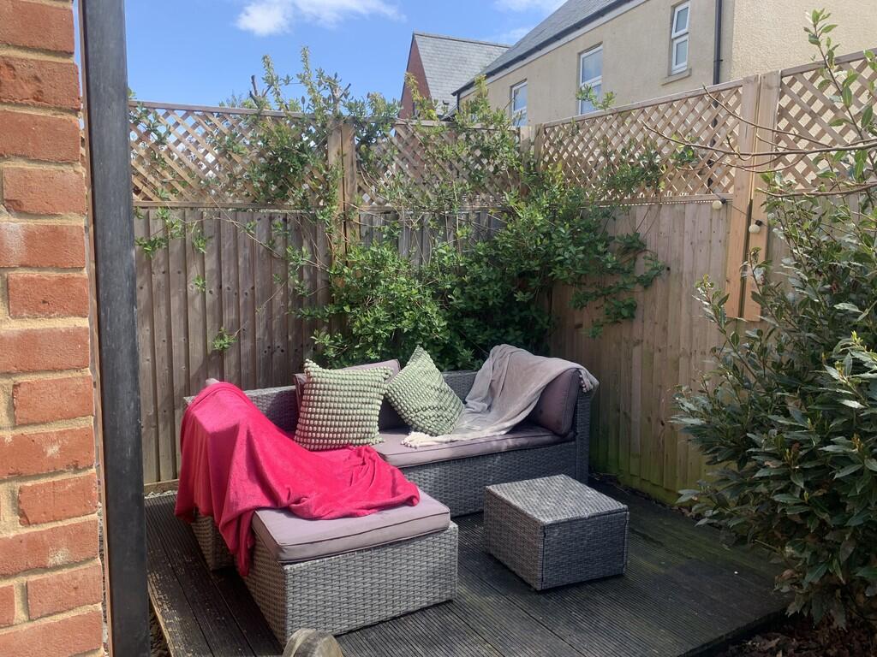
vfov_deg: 53.1
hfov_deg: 67.3
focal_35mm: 26
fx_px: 659
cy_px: 328
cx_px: 438
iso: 25
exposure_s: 1/564
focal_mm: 4.25
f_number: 1.8
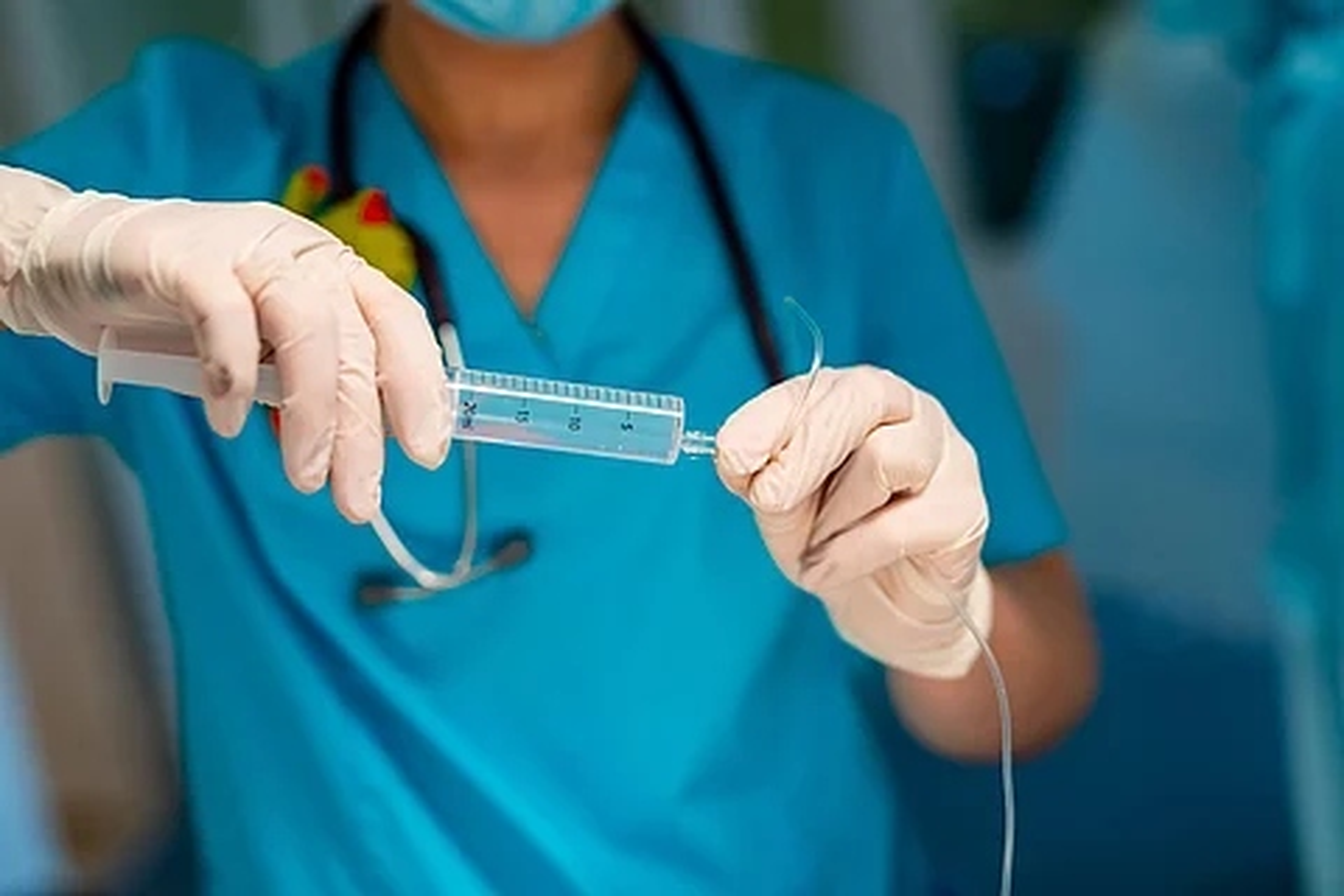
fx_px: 1867
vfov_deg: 27.0
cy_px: 448
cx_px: 672
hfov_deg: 39.6
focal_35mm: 50
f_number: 2
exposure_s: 1/200
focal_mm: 50
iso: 800
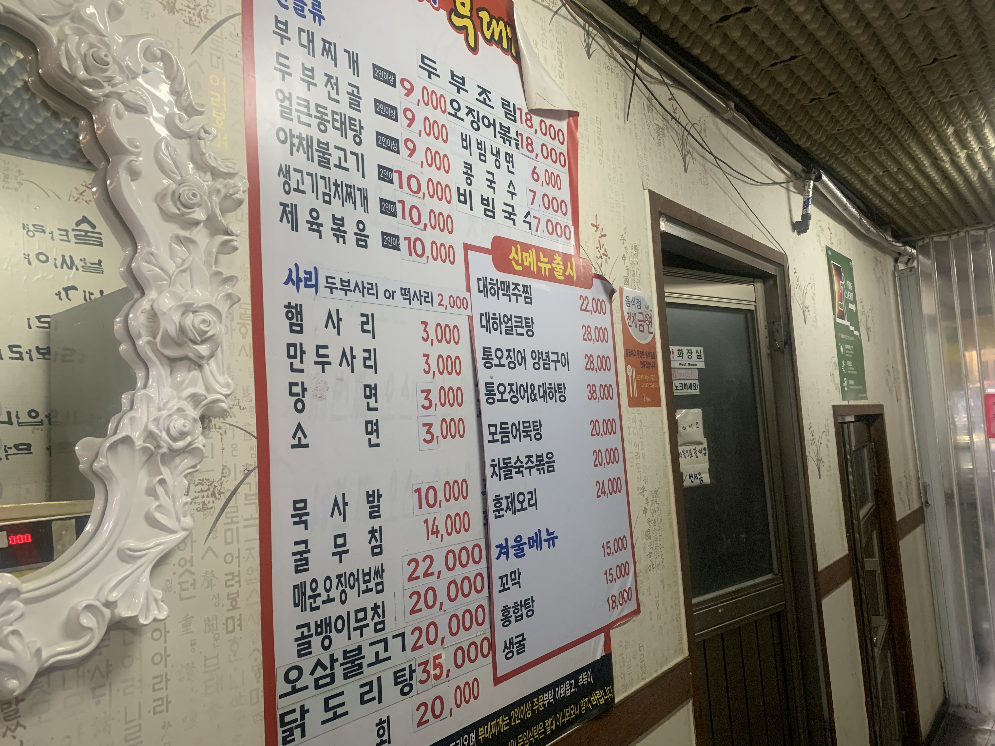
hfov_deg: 67.3
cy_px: 373
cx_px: 498
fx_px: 747
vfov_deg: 53.1
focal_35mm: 26
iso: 250
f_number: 1.8
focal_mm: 4.25
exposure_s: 1/60
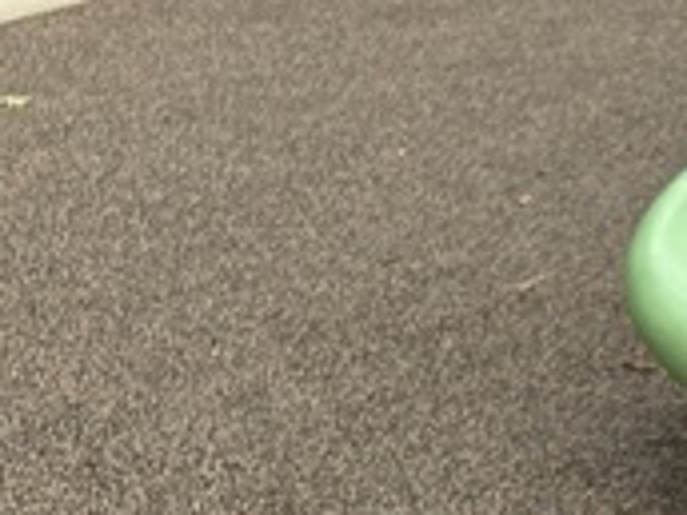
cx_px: 1753
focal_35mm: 155
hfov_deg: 10.6
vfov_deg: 9.4
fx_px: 3076
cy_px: -192
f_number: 1.6
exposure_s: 1/773
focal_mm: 5.96
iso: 64
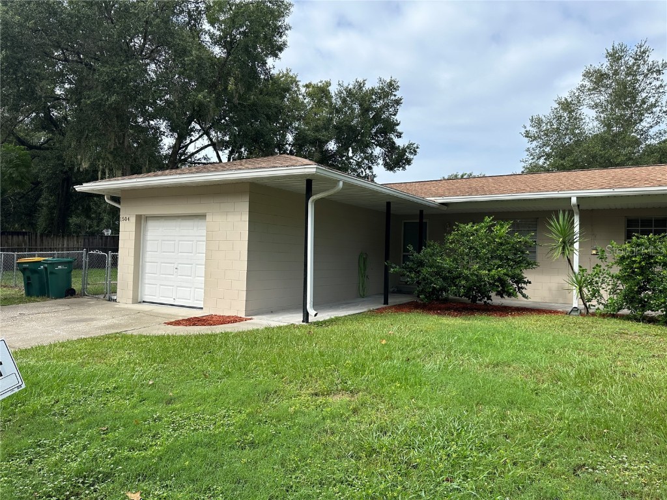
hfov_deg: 71.6
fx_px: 462
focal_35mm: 24
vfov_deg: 56.8
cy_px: 250
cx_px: 334
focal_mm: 6.86
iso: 80
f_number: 1.78
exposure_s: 1/2070
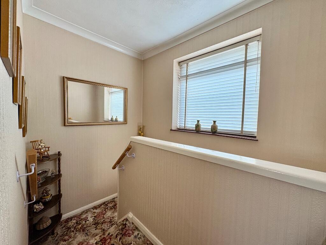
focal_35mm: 14
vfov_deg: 85.7
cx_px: 163
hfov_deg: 102.1
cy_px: 122
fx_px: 132
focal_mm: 2.22
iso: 320
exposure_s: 1/60
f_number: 2.2
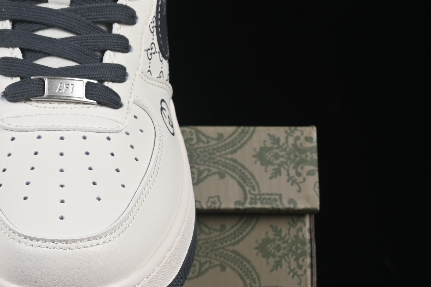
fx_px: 2047
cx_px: -39
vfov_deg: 8.0
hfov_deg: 11.8
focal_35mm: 171
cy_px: 133
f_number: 8
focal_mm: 50
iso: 160
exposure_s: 1/80
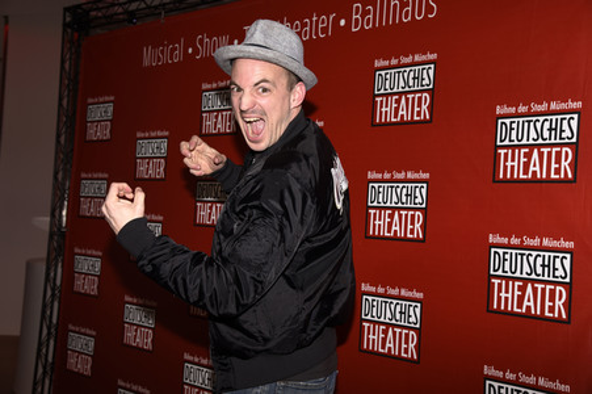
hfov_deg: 39.6
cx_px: 296
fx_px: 822
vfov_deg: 27.0
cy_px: 197
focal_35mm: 50
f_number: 6.3
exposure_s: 1/60
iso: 640
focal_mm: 50
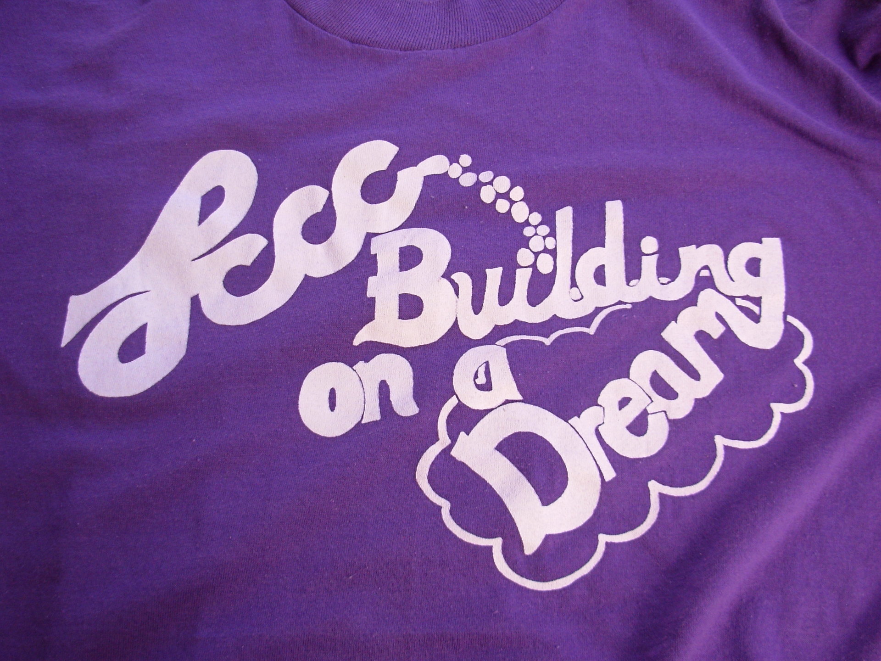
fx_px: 967
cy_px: 330
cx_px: 440
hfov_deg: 49.0
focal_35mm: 38
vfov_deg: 37.7
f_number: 2.9
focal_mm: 6.3
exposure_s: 1/55.4
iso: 50
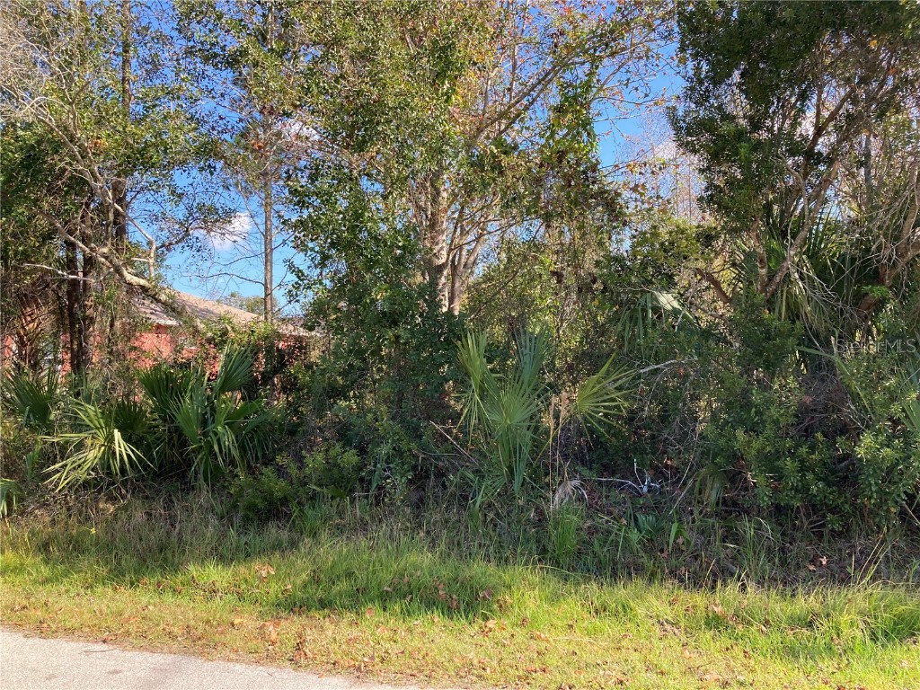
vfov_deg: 49.7
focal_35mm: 28
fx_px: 744
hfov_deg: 63.4
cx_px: 460
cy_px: 345
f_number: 1.8
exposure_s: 1/352
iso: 20
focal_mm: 3.99
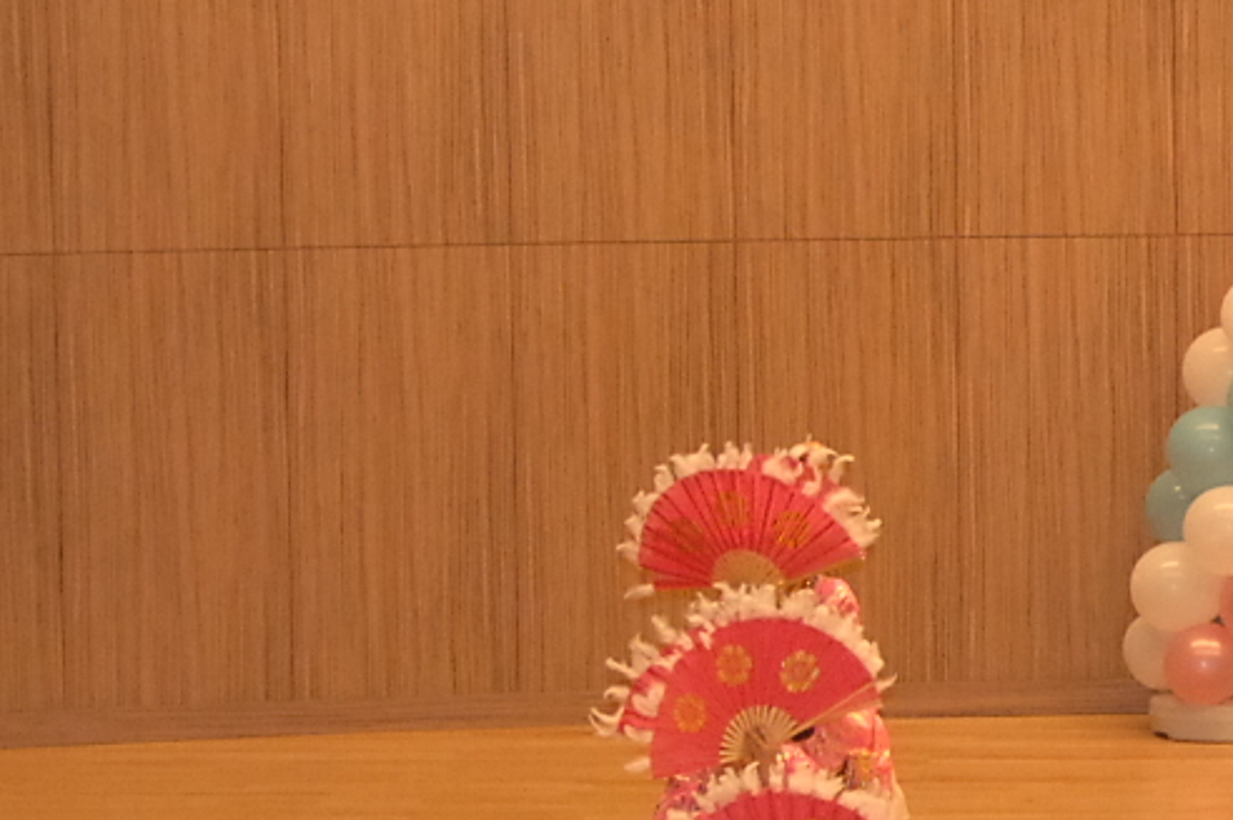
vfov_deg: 4.0
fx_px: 11633
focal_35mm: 340
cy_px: 434
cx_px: 2078
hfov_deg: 6.0
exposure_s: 1/60
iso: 800
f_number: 6.7
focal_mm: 52
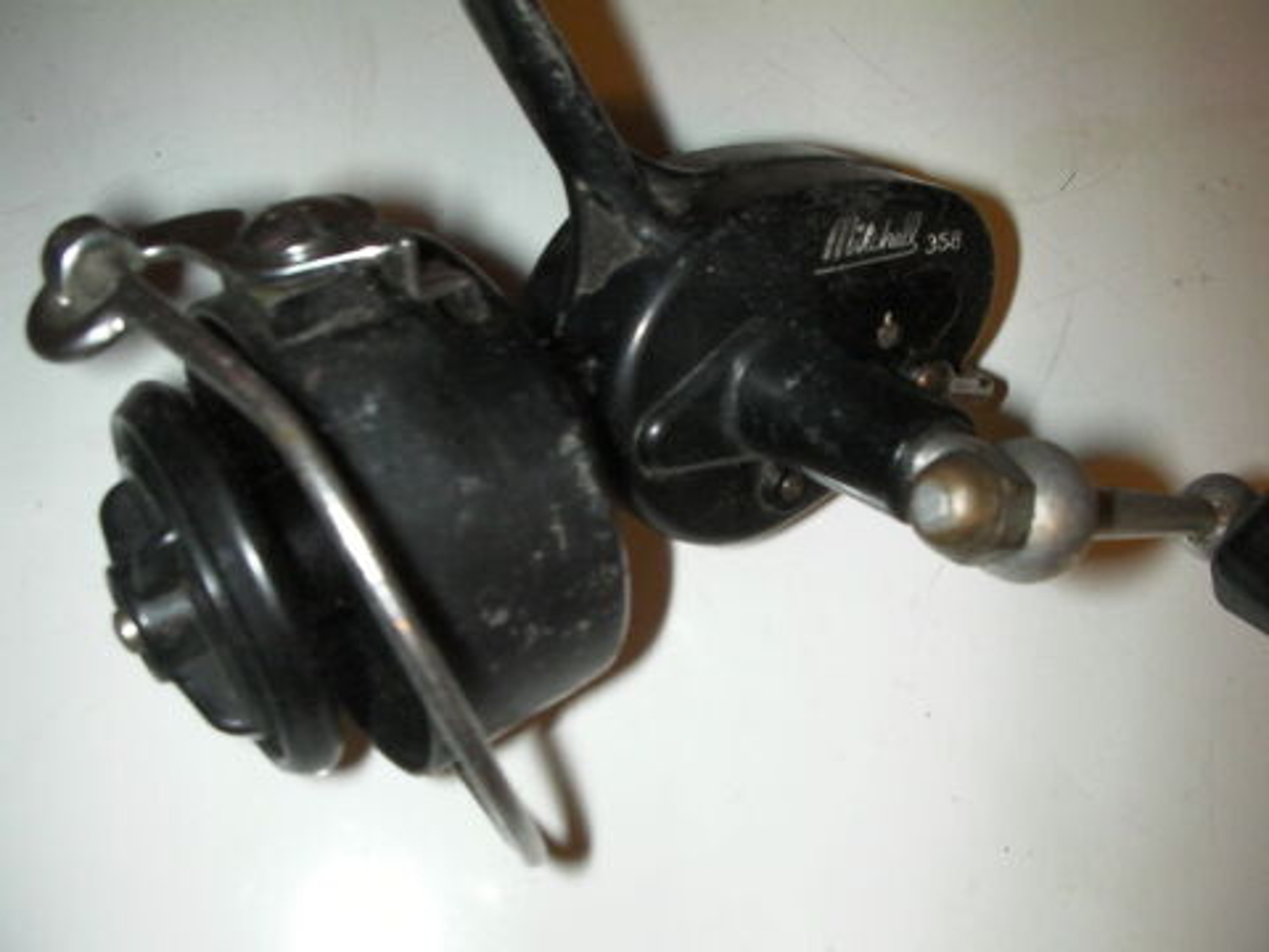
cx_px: 634
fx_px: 1393
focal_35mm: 38
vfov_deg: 37.7
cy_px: 476
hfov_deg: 49.0
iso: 200
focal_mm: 6.3
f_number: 5.6
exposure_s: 1/30
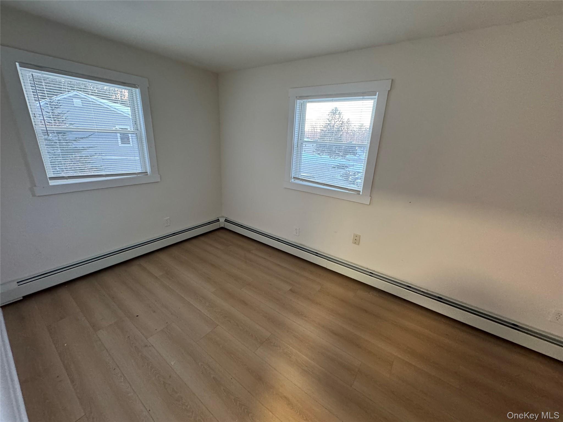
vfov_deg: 85.7
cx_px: 282
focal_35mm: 14
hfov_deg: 102.1
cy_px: 211
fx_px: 228
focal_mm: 2.22
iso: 500
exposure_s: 1/60
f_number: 2.2
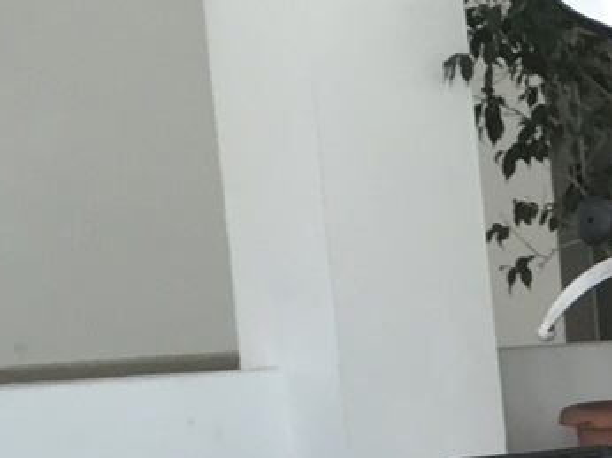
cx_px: 1420
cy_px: 958
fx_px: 2403
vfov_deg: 10.0
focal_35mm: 136
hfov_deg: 12.0
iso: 32
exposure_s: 1/100
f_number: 2.2
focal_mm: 4.15
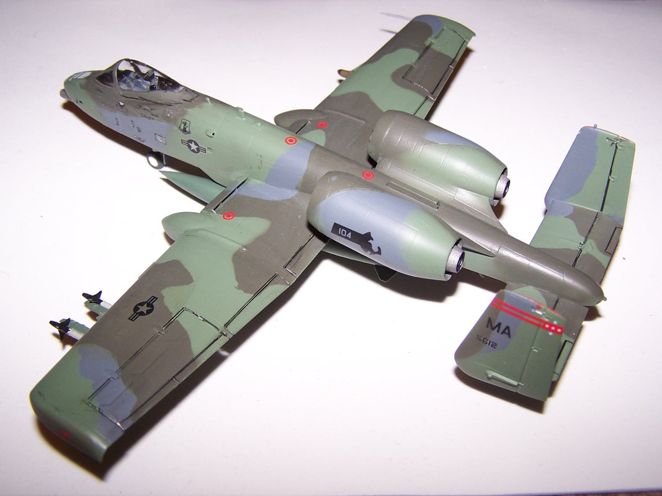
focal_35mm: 38
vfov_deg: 37.7
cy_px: 248
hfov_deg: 49.0
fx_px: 727
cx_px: 331
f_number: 2.8
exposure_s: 1/60
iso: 80
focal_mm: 6.3
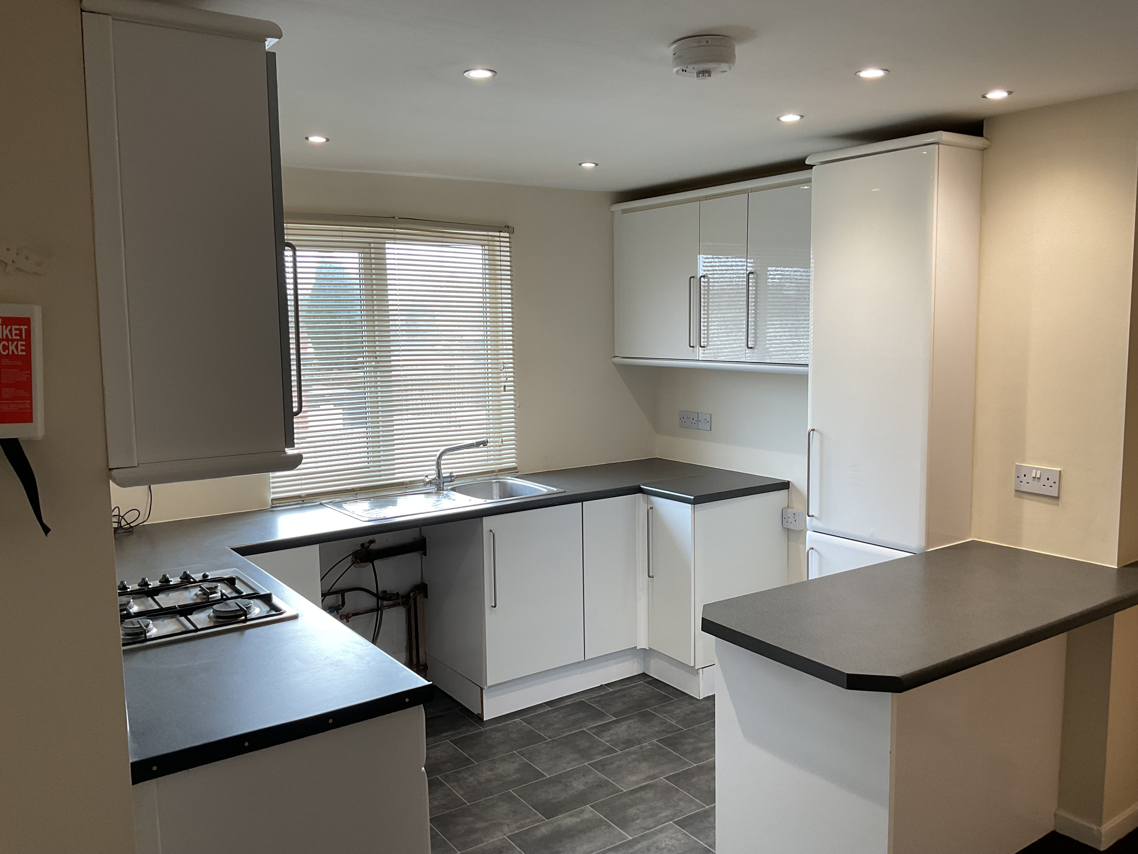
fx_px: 953
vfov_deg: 48.2
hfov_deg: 61.7
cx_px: 569
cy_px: 427
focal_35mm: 29
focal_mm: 3
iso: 50
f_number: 1.8
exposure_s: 1/50
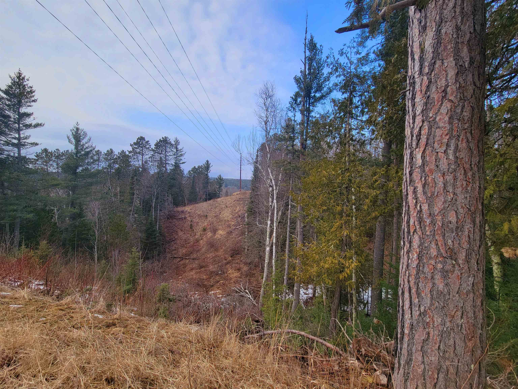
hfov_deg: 106.2
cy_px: 194
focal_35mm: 13
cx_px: 259
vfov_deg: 89.9
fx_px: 195
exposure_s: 1/667
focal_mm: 2.2
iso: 50
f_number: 2.2
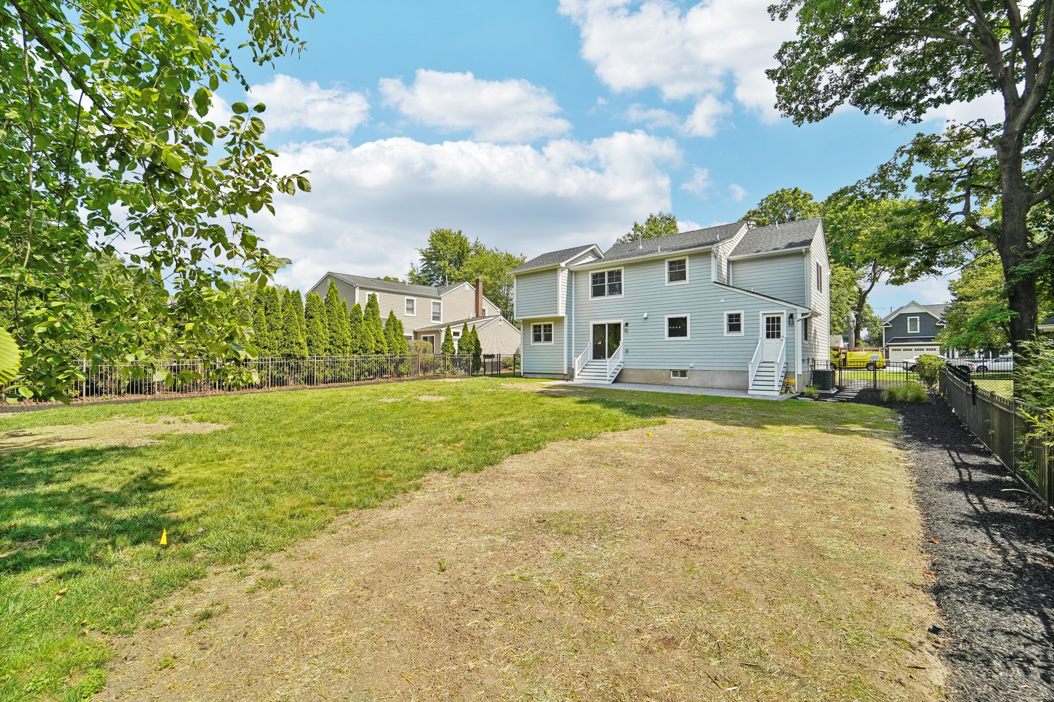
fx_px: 410
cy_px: 351
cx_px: 527
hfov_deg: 104.3
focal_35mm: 14
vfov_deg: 81.2
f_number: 8
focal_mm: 14
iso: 400
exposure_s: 1/800
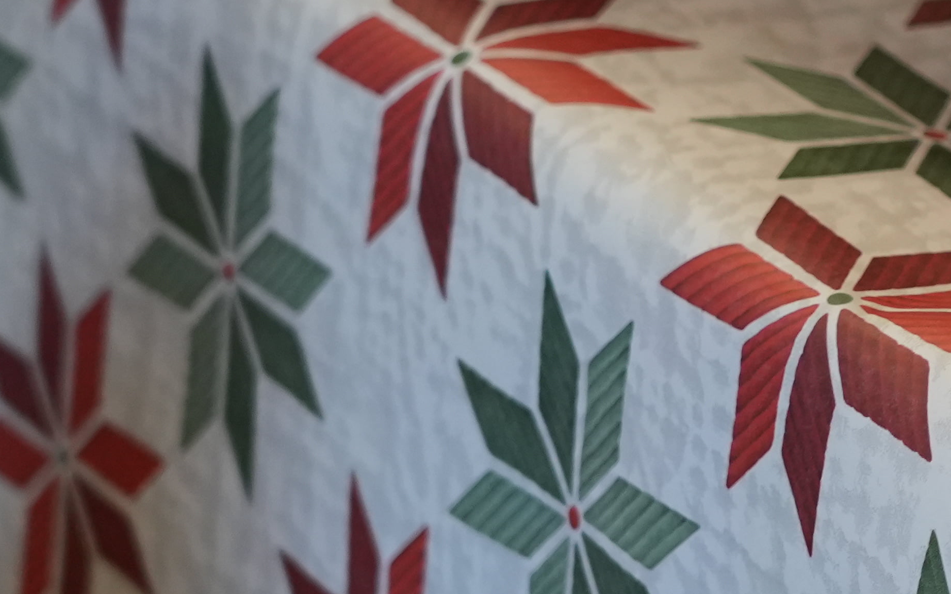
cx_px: 1234
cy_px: 37
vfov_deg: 5.4
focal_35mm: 244
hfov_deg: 8.5
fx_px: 6325
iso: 2000
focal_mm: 63
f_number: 4
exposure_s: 1/160
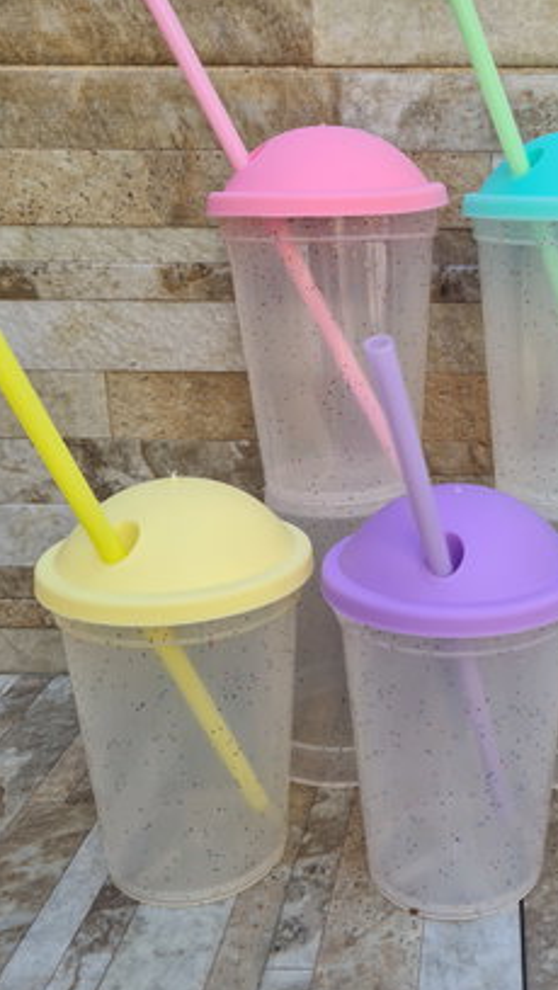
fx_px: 972
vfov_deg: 53.9
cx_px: 478
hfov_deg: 30.9
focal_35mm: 37
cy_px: 445
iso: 50
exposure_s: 1/622
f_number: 1.8
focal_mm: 5.4
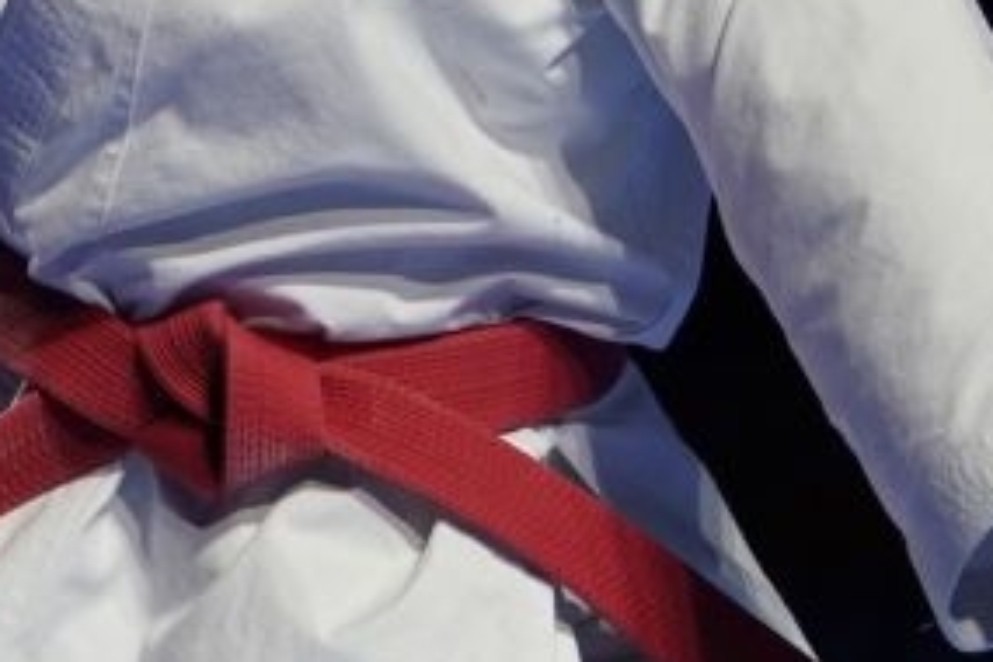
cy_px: 484
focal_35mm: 613
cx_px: 307
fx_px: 16907
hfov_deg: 3.4
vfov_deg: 2.2
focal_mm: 97
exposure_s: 1/500
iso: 320
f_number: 2.8
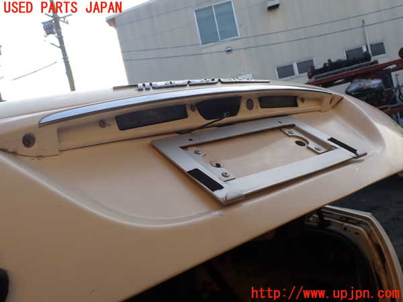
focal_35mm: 30
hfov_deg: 60.0
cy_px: 151
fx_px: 349
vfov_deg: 46.8
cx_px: 202
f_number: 3.2
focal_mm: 5.4
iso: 100
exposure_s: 1/200
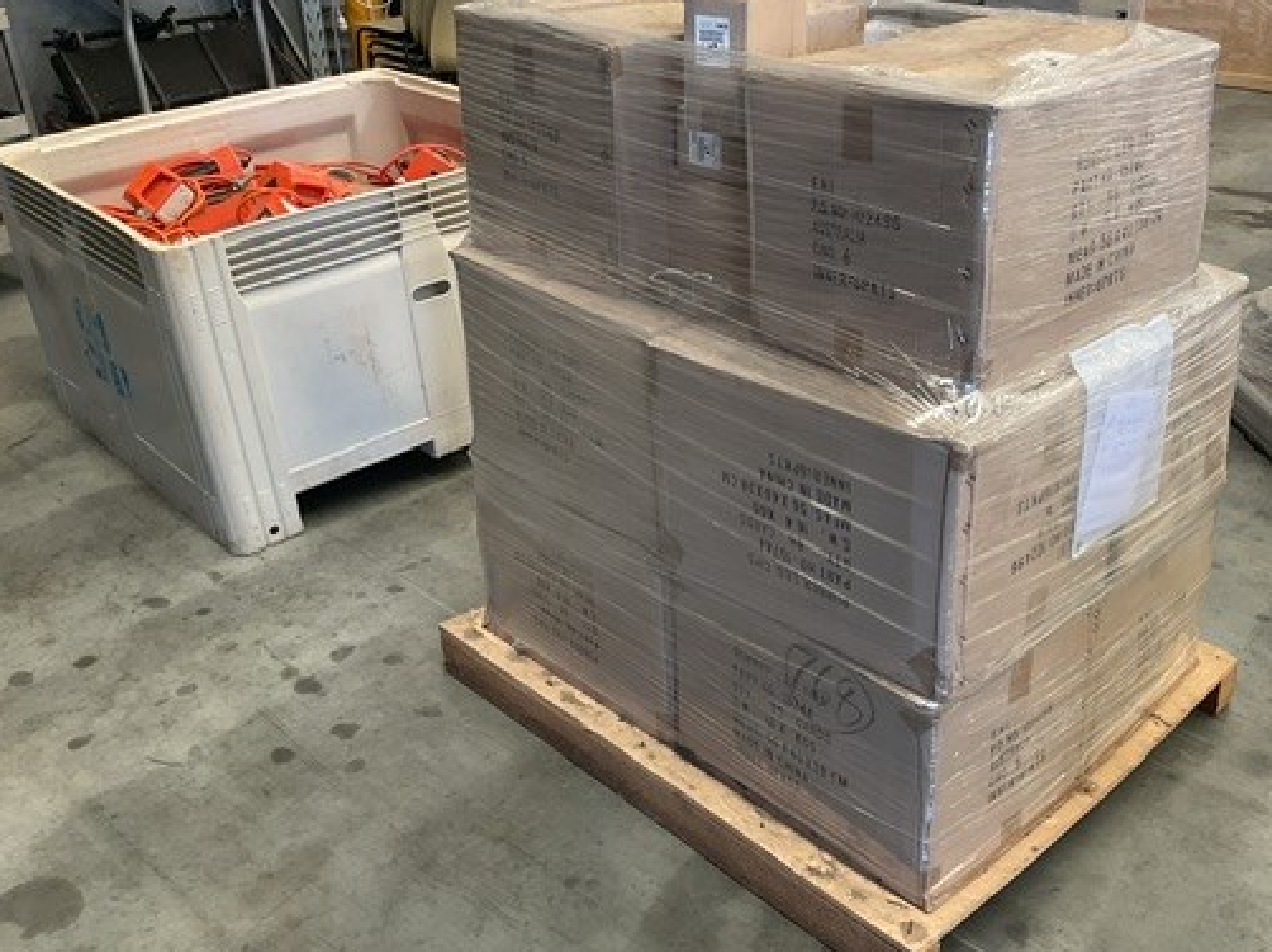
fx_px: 1359
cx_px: 806
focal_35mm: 37
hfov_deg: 49.6
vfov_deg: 38.6
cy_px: 448
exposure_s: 1/50
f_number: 1.8
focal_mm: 3
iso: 50
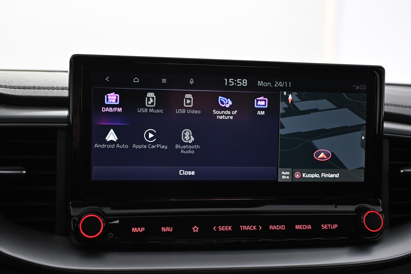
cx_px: 206
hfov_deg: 45.0
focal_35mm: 44
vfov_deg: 30.8
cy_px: 137
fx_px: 497
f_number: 4.8
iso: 2500
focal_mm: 29
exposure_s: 1/50
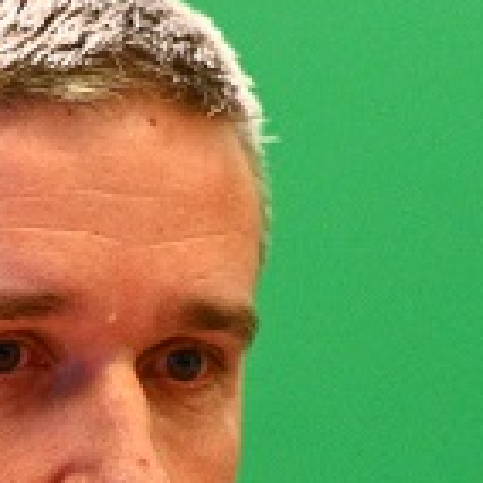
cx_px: 17
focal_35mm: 955
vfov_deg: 1.8
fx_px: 15076
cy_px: 483
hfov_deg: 1.8
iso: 2500
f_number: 2.8
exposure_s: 1/125
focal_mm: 200
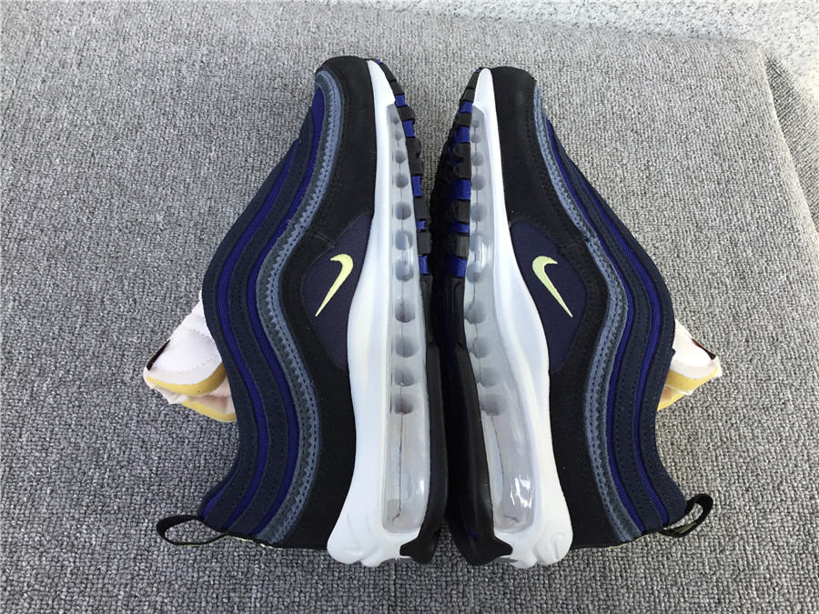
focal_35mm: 31
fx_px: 733
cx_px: 410
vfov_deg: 45.4
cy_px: 307
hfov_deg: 58.4
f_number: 2.4
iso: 25
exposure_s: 1/326
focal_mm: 3.3
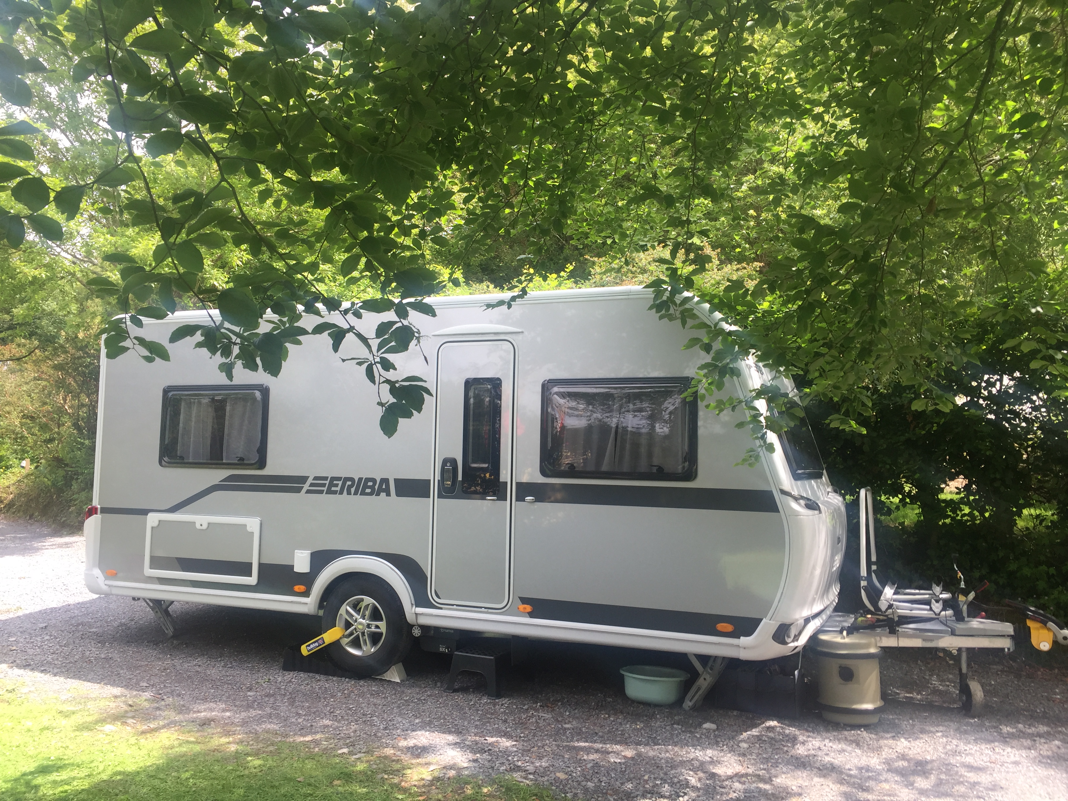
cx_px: 534
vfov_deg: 48.2
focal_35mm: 29
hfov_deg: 61.7
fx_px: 895
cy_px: 400
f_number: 2.2
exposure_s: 1/444
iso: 32
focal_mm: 4.15
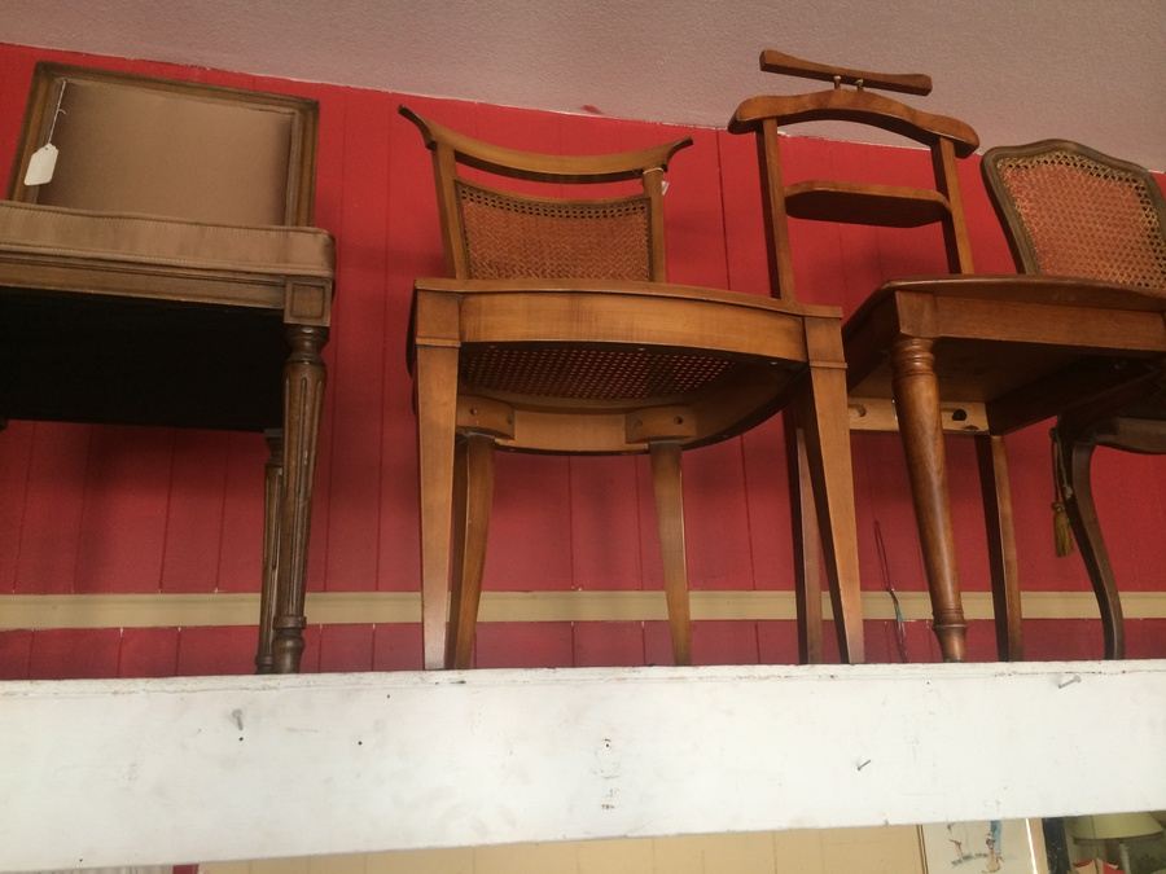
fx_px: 1011
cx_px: 583
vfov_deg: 46.8
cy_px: 437
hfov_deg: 60.0
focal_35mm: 30
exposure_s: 1/30
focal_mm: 4.12
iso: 125
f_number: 2.2
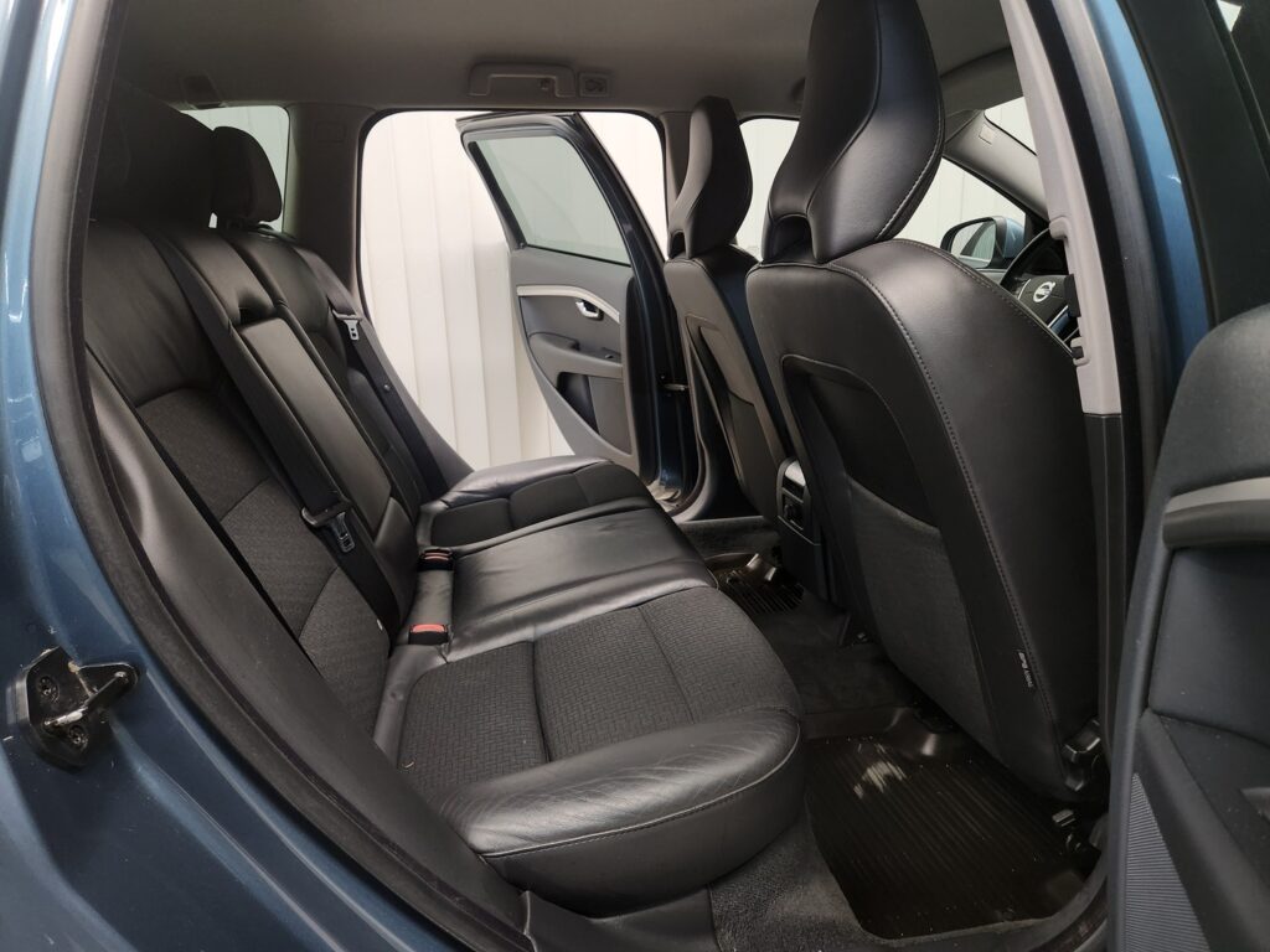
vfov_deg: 58.9
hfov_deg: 73.9
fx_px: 844
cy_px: 476
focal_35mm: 23
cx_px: 635
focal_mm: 5.4
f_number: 1.8
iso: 320
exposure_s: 1/100
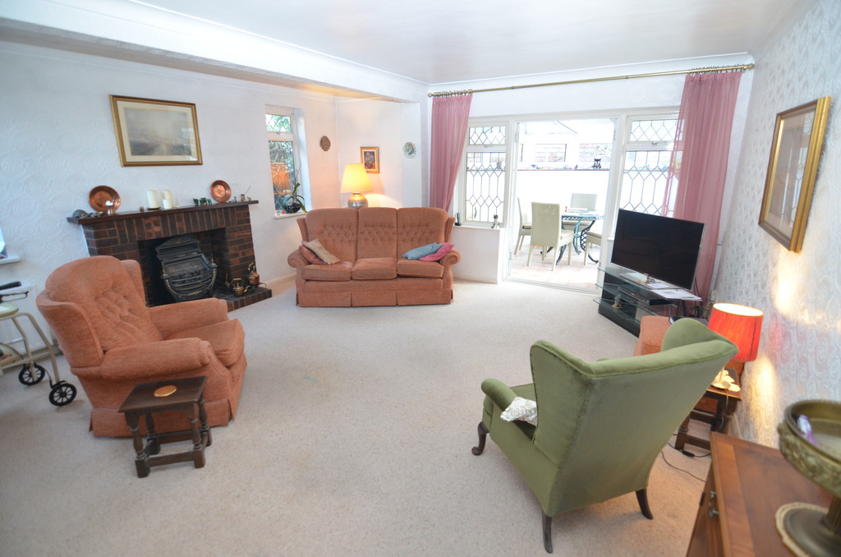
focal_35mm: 16
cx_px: 420
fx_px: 385
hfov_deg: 95.1
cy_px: 278
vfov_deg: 71.8
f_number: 3.2
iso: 800
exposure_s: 1/50
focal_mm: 11
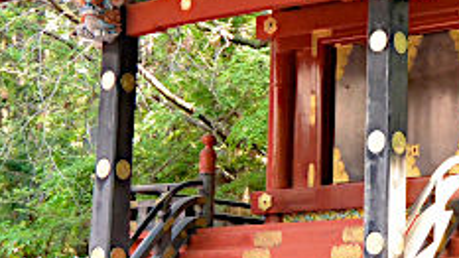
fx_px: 1436
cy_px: 13
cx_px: 439
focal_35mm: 118
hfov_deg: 17.8
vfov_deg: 10.2
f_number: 4.5
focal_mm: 15.2
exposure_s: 1/60
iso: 800
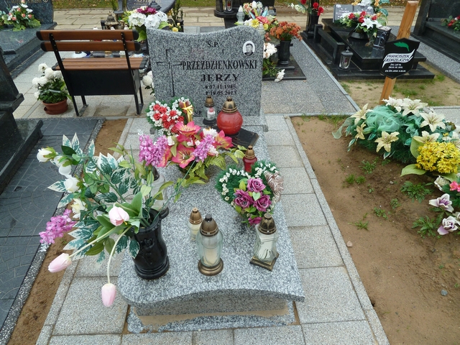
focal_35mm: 25
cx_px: 230
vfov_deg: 54.9
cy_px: 172
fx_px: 332
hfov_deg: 69.4
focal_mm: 4.1
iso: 80
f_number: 3.3
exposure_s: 1/100
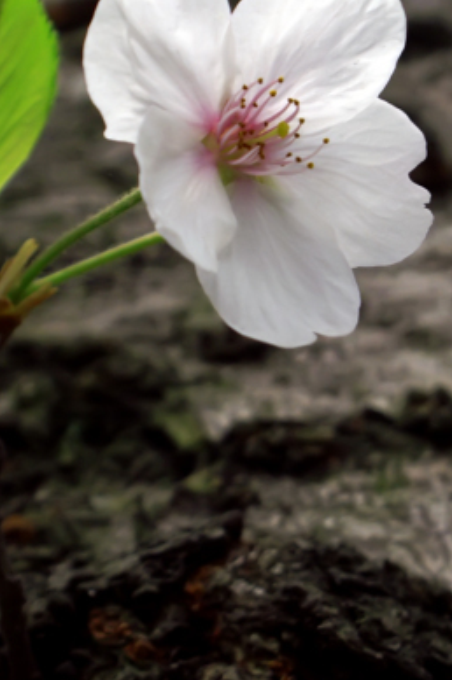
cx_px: 262
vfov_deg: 11.5
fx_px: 3364
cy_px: 159
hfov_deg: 7.7
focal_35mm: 178
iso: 200
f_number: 8
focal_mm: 45
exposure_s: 1/125
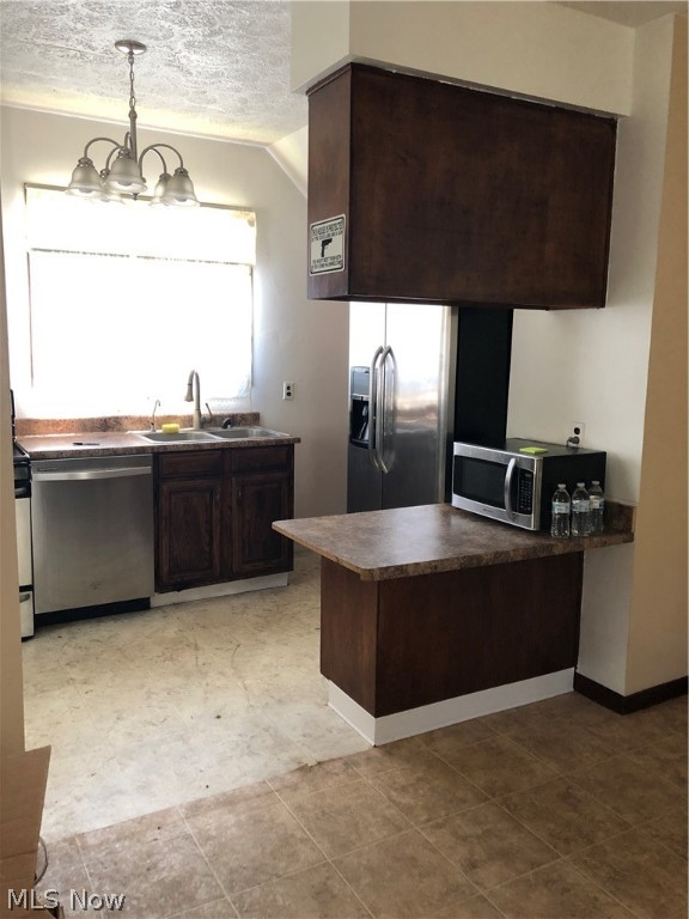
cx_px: 344
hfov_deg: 49.7
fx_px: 743
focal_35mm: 28
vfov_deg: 63.4
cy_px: 460
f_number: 1.8
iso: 64
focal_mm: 3.99
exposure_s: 1/15
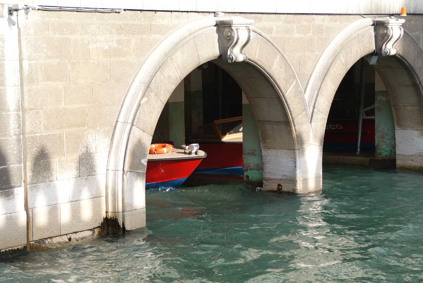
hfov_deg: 22.6
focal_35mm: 90
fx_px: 1059
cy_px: 142
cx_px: 212
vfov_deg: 15.2
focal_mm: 60
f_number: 6.3
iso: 100
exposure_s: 1/125
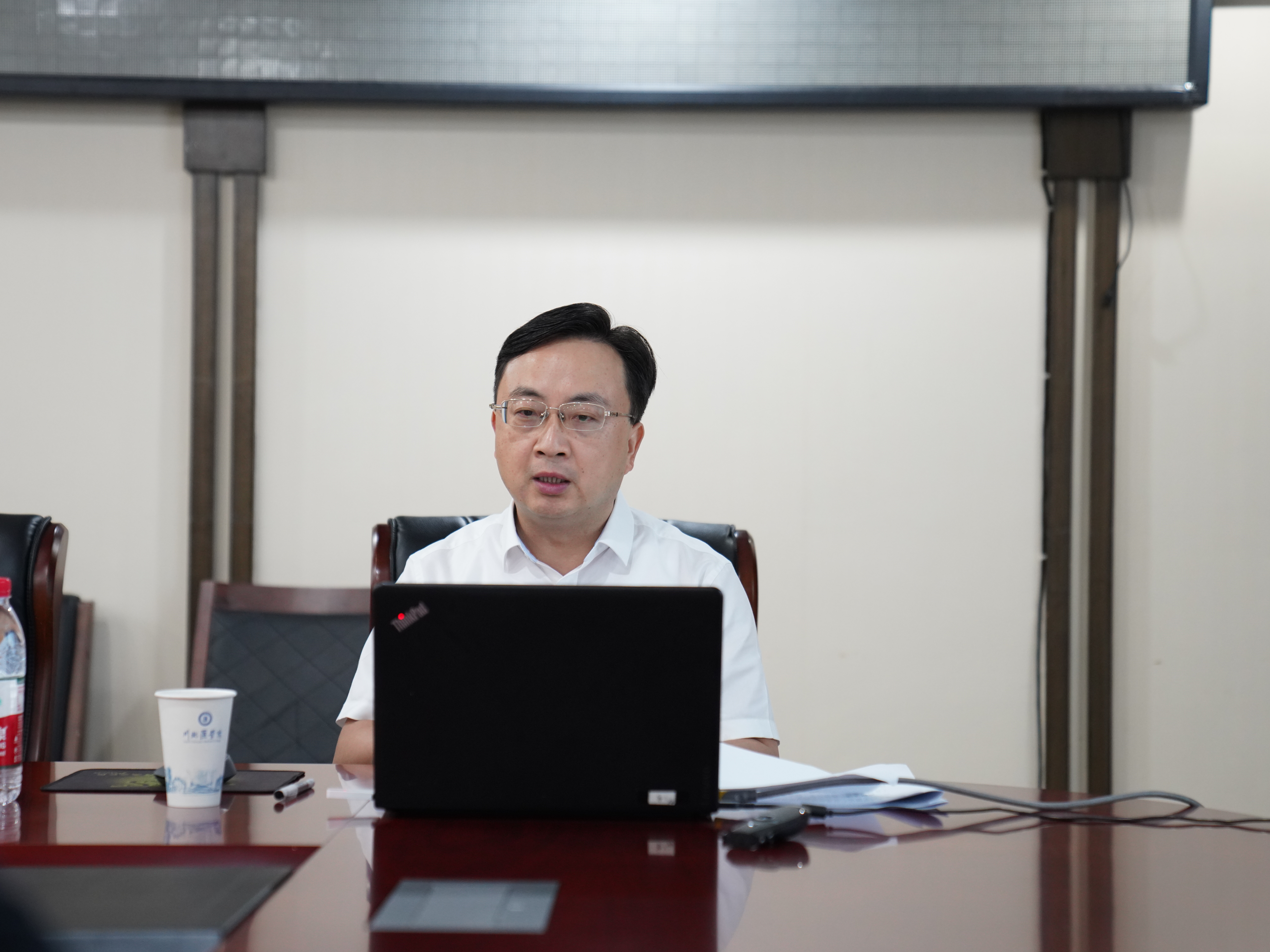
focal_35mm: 80
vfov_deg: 18.4
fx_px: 2935
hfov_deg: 24.4
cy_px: 471
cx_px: 600
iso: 1600
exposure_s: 1/80
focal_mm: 70
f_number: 2.8
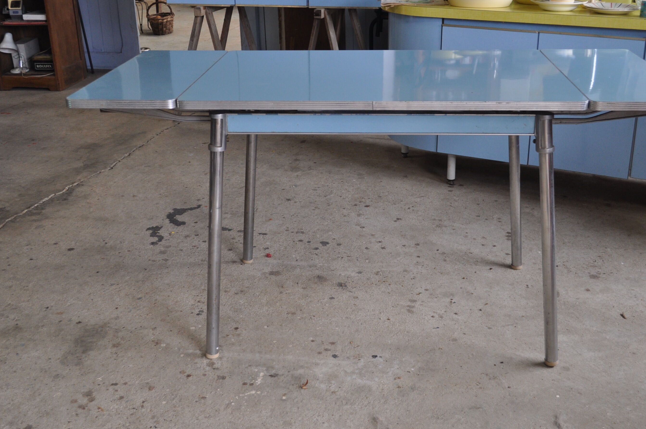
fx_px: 771
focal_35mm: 43
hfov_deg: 45.4
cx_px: 348
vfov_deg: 31.1
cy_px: 179
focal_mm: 24
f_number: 4
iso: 500
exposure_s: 1/60
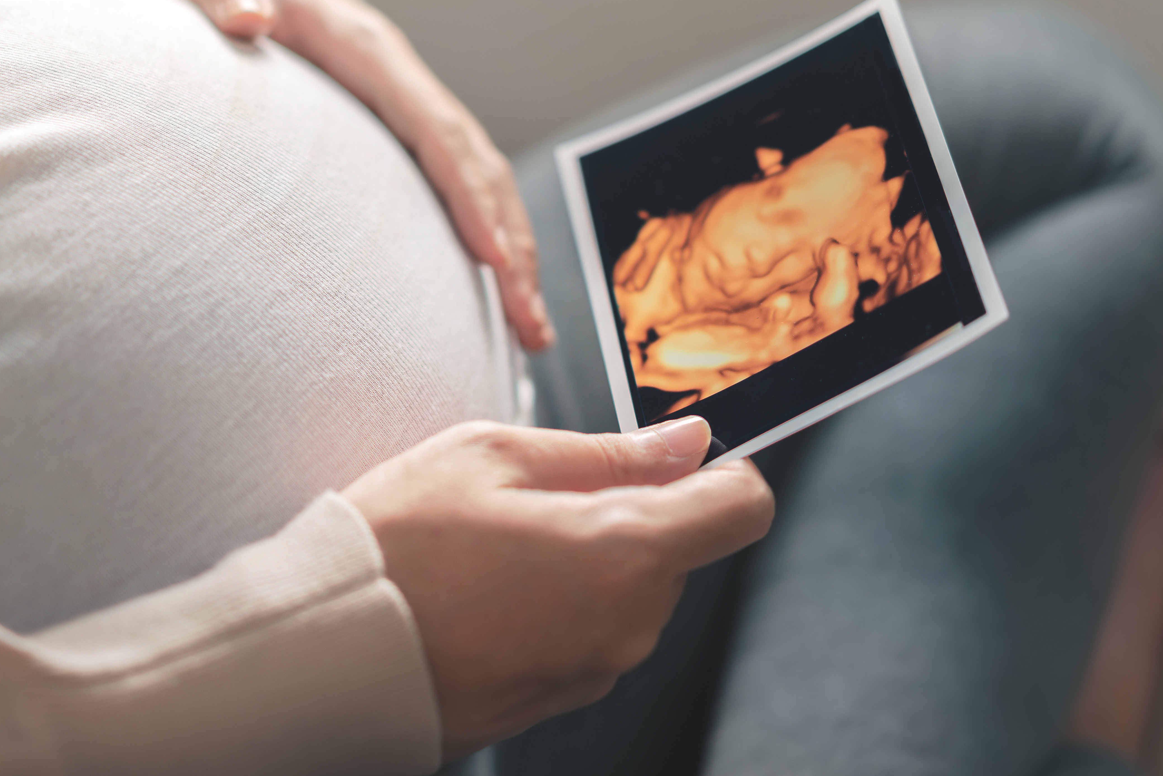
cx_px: 426
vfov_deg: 17.2
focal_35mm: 79
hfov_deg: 25.6
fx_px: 2552
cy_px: 262
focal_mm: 55
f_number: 1.8
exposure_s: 1/125
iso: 100
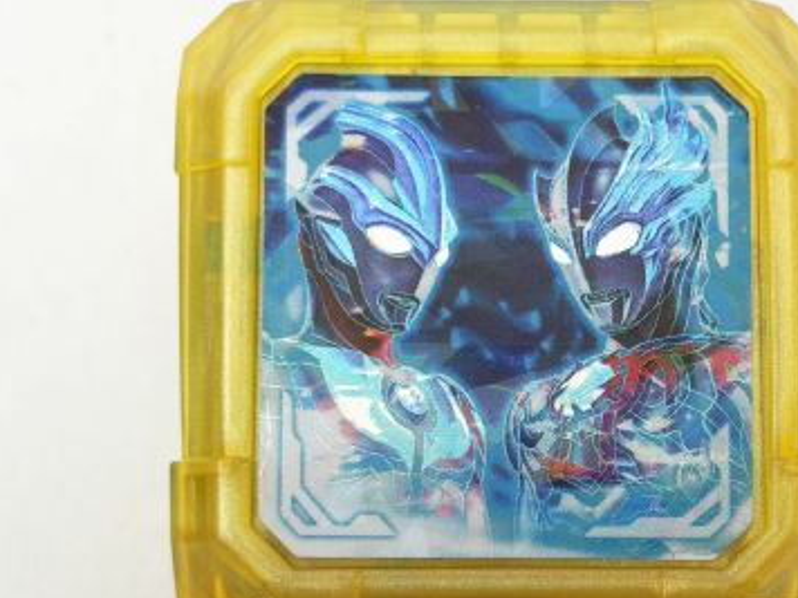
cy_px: 311
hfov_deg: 16.8
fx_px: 2697
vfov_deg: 12.7
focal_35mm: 117
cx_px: 495
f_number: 1.6
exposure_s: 1/183
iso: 25
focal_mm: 5.96
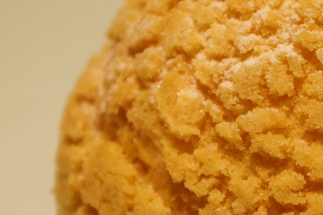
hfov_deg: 13.1
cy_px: 174
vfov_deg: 8.8
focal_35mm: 156
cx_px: 257
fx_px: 1399
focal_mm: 32.5
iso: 100
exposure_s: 1/15
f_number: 5.6
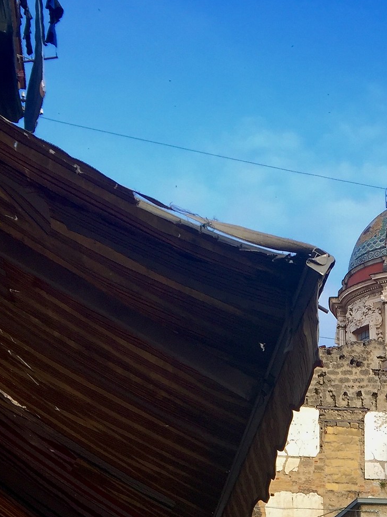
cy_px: 621
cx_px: 451
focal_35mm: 71
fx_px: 1058
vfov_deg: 24.7
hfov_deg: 19.6
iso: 32
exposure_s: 1/155
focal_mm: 4.15
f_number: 2.2
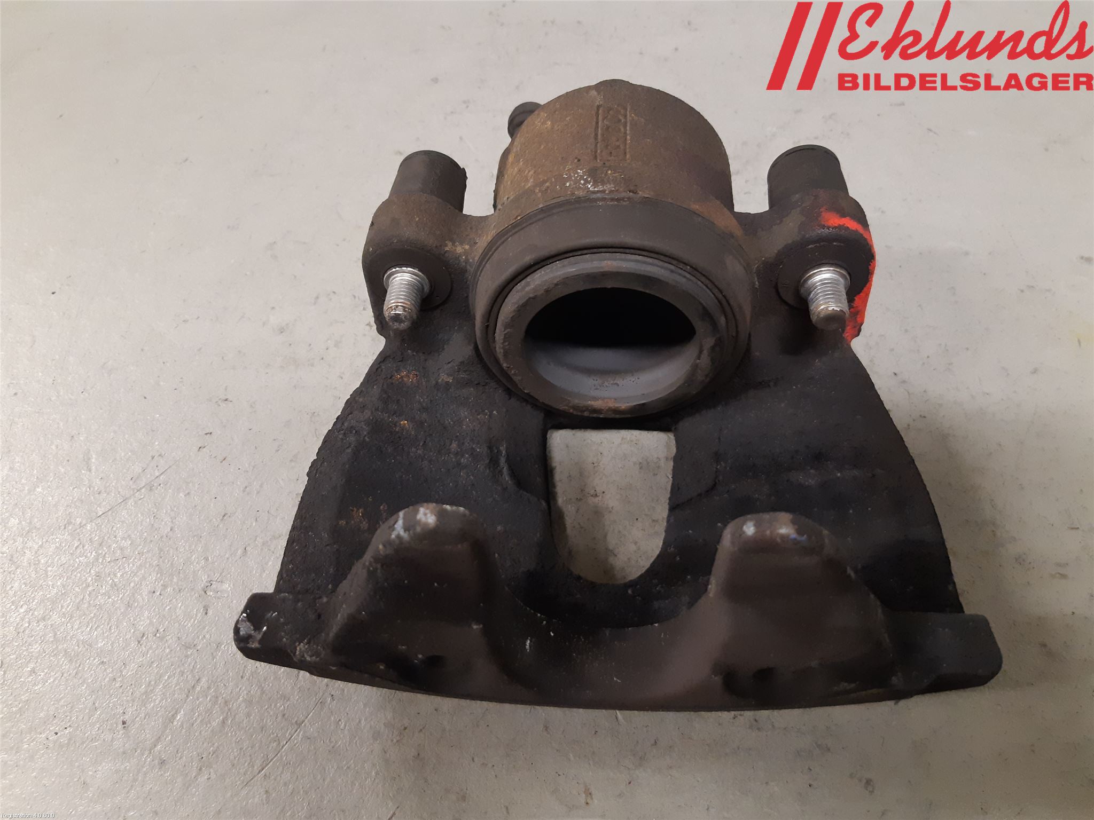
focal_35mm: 26
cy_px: 410
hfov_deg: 67.3
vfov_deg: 53.1
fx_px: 822
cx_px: 547
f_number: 1.7
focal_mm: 3.93
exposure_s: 1/50
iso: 250
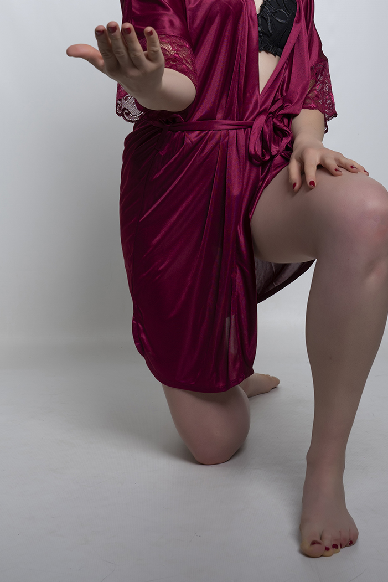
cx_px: 267
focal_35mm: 67
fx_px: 1083
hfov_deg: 20.2
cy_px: 160
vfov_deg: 29.7
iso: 200
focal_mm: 44
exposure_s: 1/200
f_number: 9
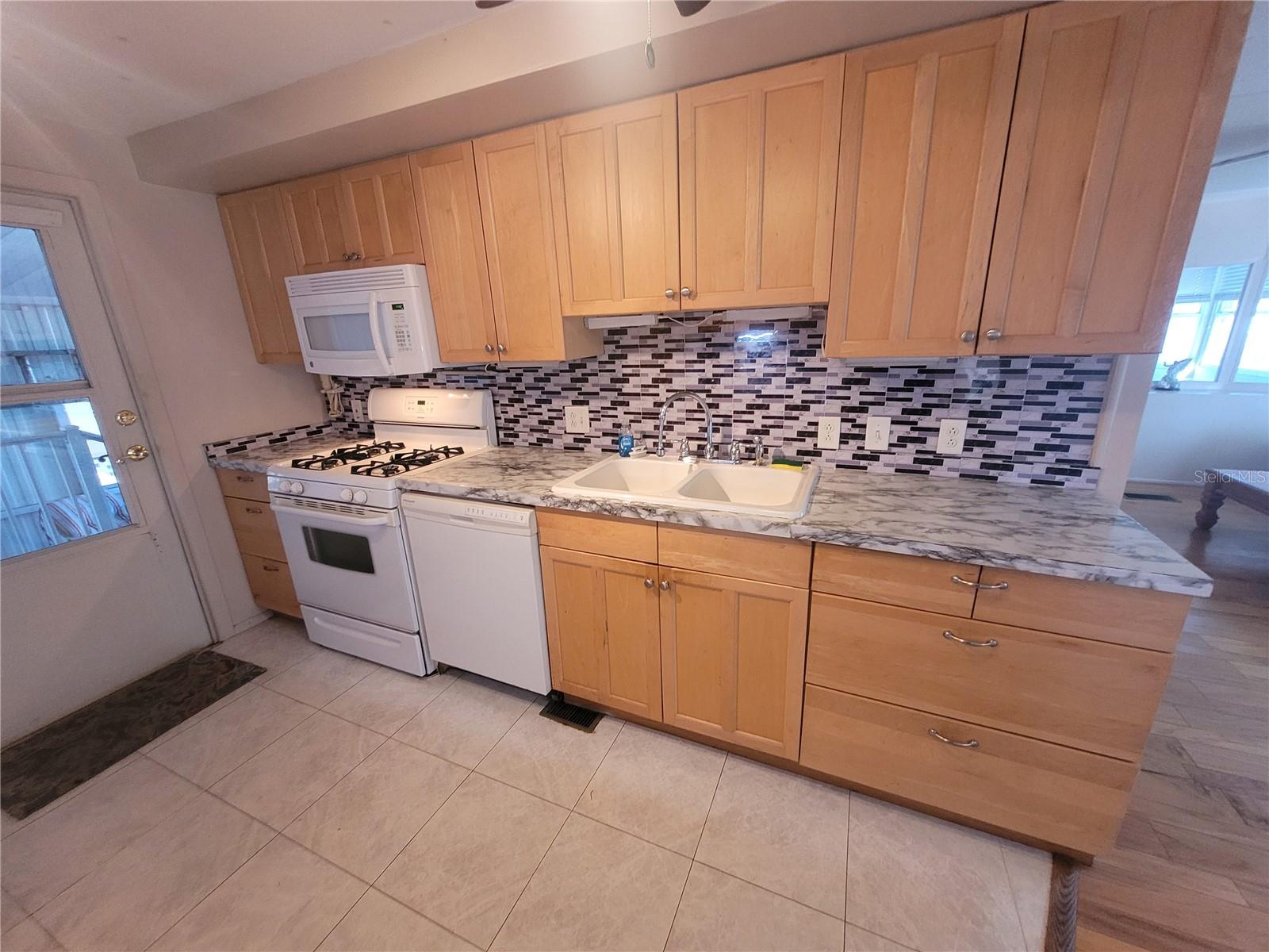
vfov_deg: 89.9
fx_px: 477
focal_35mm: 13
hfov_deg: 106.2
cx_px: 634
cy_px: 476
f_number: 2.2
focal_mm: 1.74
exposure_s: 1/40
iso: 320
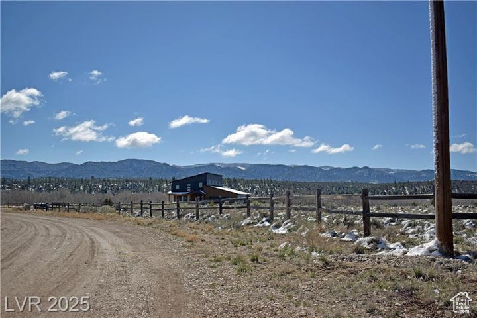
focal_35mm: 36
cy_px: 159
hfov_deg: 53.1
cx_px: 238
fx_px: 477
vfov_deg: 36.9
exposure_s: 1/2500
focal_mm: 24
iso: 100
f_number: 4
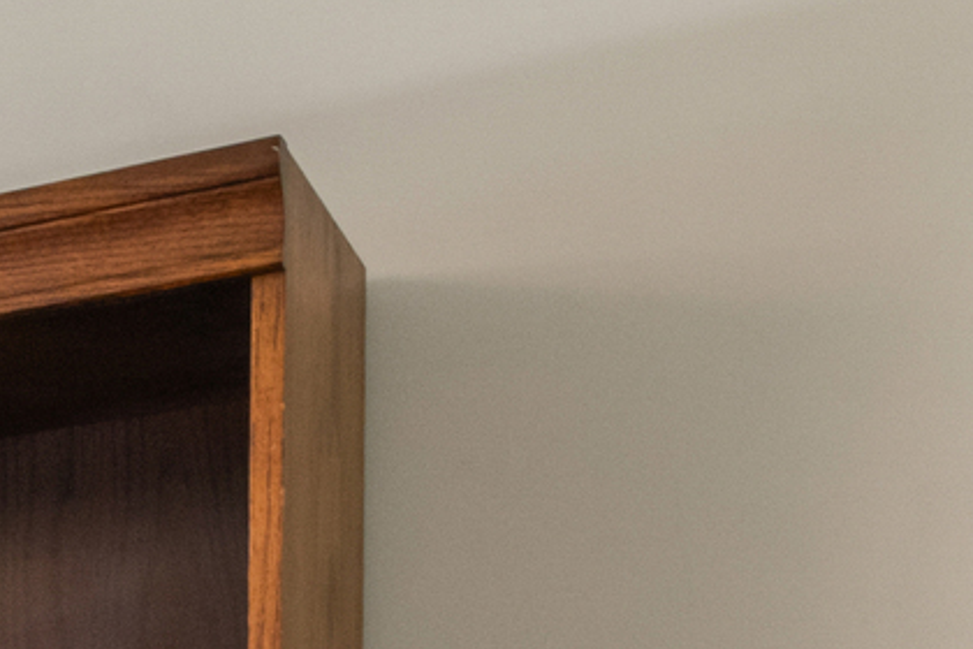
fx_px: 3162
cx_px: -2268
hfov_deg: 10.1
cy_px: 1351
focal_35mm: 117
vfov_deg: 10.6
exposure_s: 1/3
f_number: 11
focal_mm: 16
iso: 250
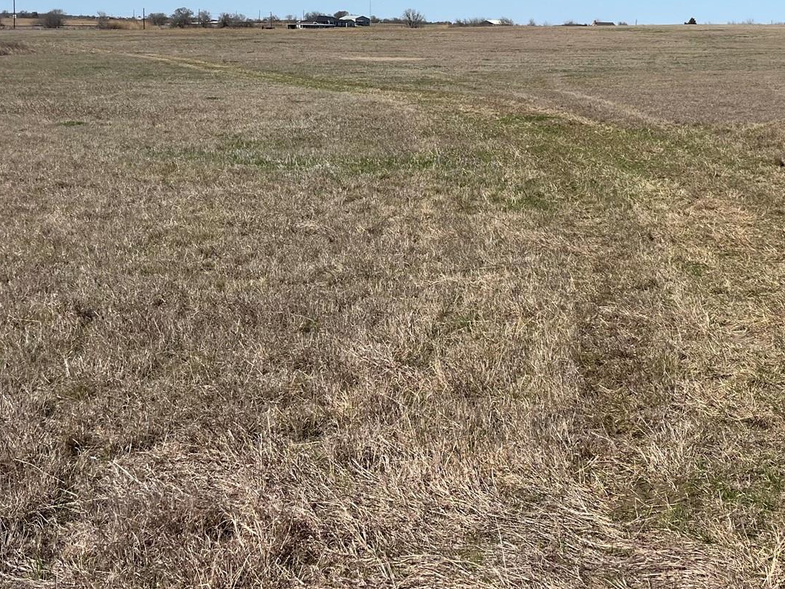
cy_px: 71
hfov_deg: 38.7
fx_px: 1111
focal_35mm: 49
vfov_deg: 28.6
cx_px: 488
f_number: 1.6
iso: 50
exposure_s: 1/5556
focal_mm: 5.1
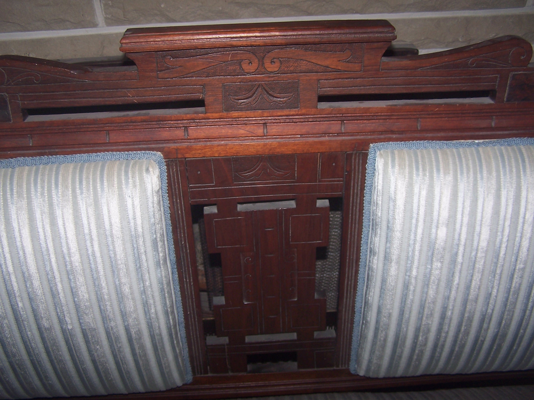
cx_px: 267
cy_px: 200
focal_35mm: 38
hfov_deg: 49.0
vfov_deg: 37.7
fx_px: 586
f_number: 2.8
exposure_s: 1/60
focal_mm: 6.3
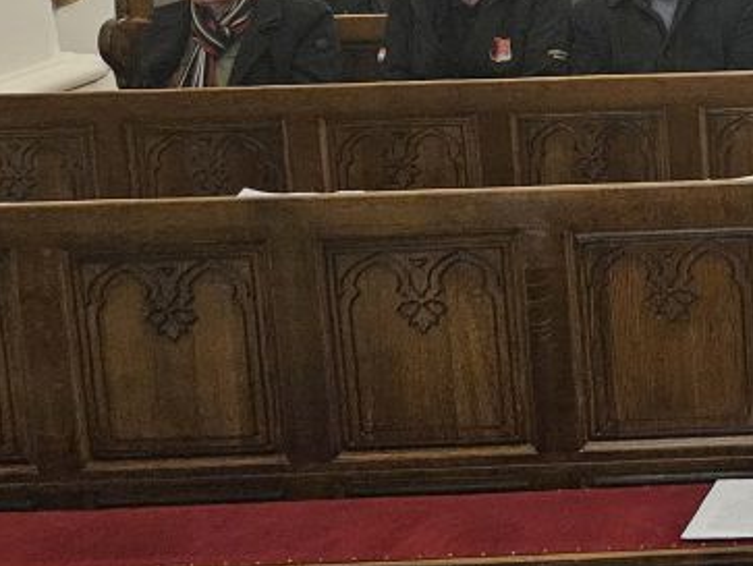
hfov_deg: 20.1
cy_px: -12
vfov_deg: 17.8
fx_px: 1764
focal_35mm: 81
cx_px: 1189
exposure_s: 1/100
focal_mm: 5.4
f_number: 1.8
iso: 800
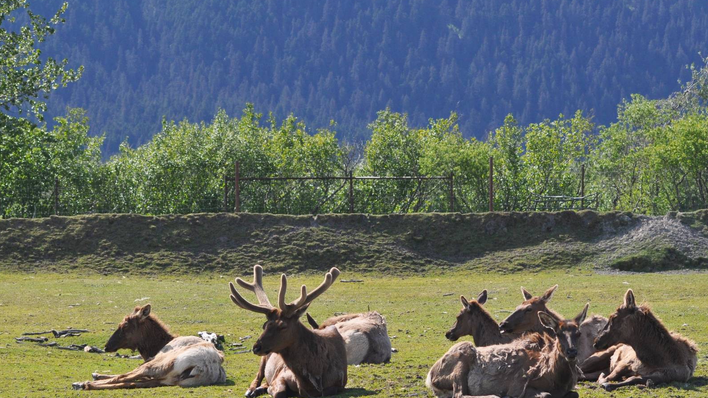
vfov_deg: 10.9
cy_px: 203
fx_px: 2084
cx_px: 356
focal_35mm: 111
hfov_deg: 19.3
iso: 400
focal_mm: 70
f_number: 5.6
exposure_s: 1/1600
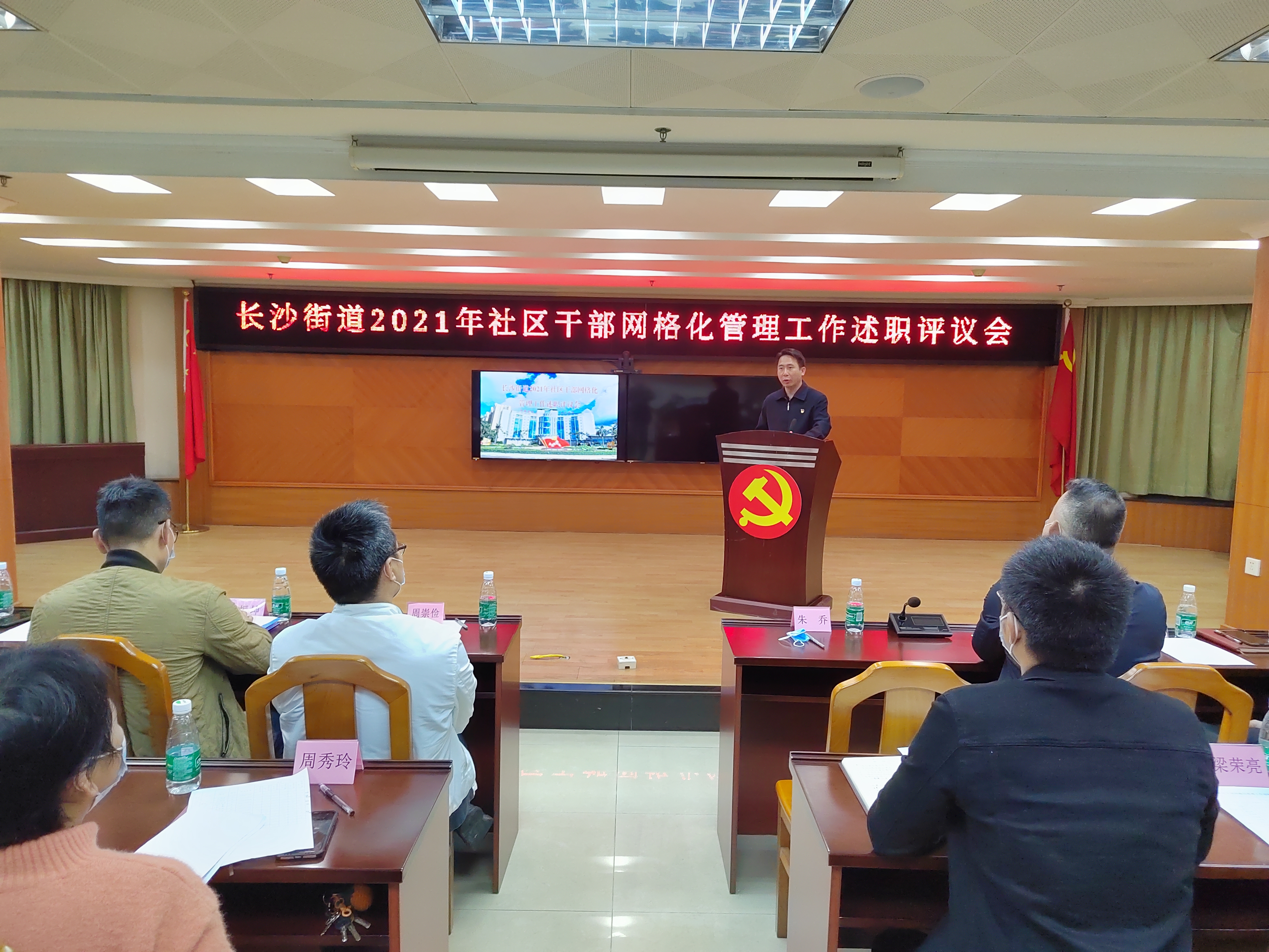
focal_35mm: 23
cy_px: 476
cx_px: 634
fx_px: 843
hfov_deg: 73.9
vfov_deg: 58.9
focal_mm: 5.52
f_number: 1.9
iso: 1606
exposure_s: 1/60
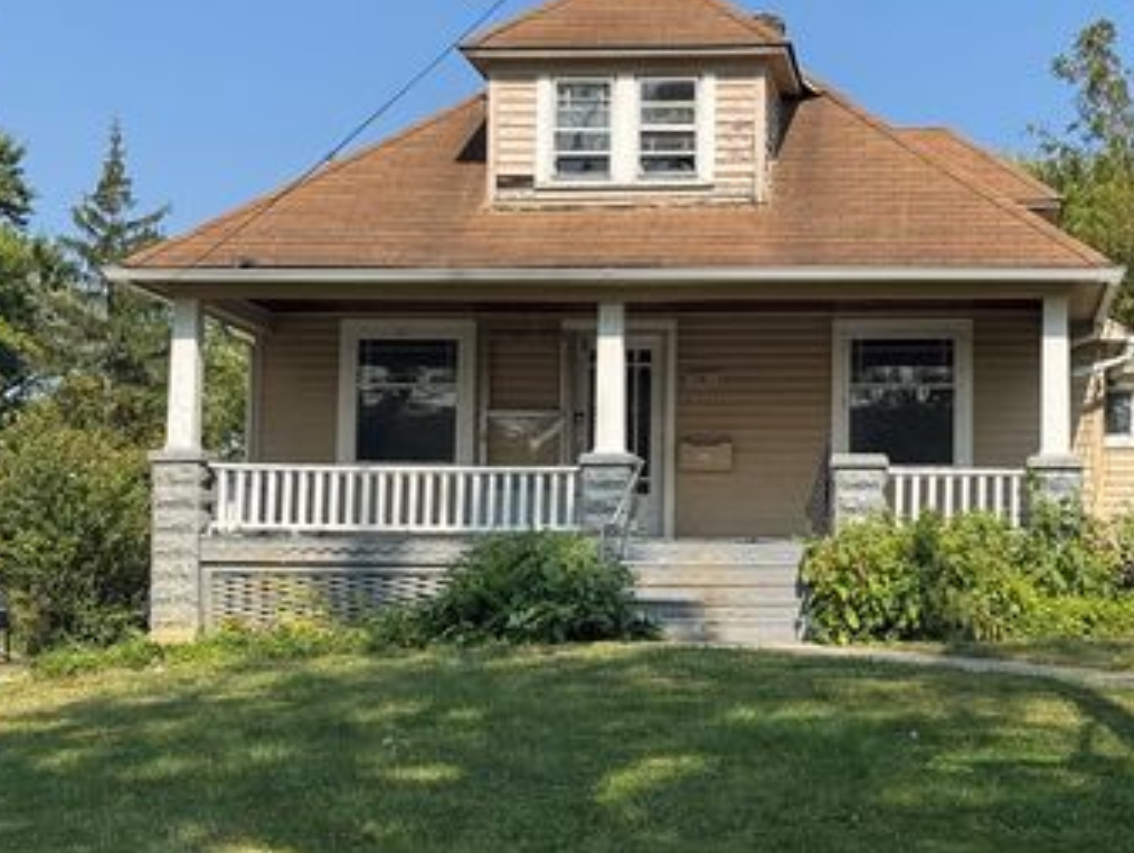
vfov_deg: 20.7
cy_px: 468
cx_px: 738
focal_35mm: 71
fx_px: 2328
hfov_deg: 27.2
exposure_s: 1/3257
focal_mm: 6.76
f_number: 1.78
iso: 64
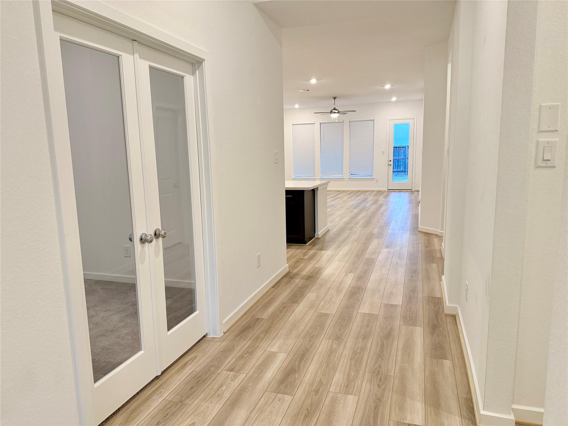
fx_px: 394
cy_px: 213
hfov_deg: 71.6
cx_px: 284
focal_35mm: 24
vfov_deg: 56.8
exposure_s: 1/120
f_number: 1.78
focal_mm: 6.76
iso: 200
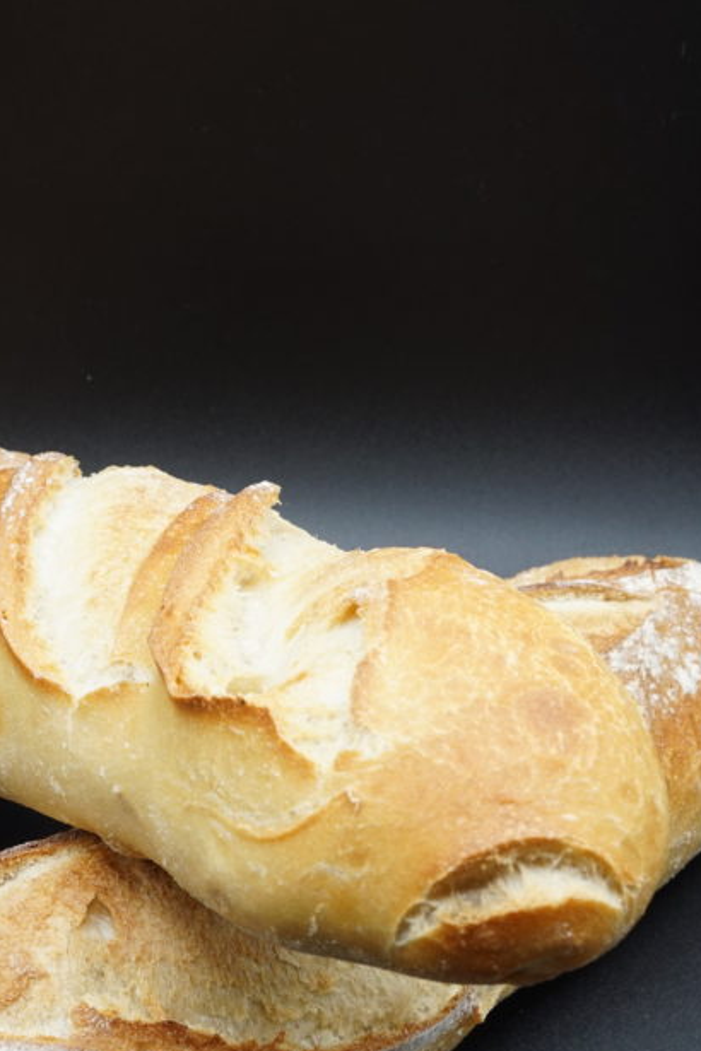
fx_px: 2132
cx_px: 190
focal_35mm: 73
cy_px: 639
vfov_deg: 27.6
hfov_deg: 18.6
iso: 400
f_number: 9
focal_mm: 26
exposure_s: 1/60
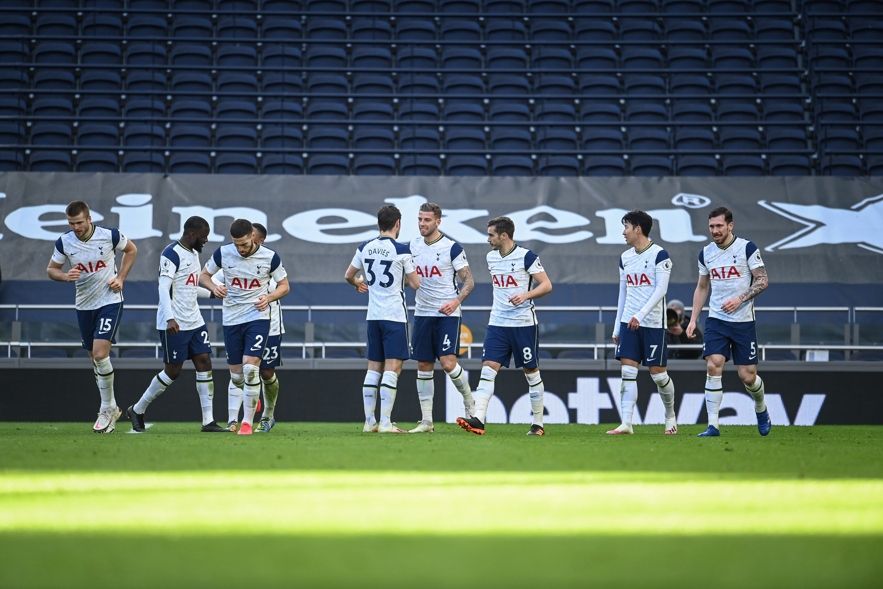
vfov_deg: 2.7
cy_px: 294
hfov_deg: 4.1
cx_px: 442
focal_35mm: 500
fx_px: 12263
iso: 1250
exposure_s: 1/1000
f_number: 4
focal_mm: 500
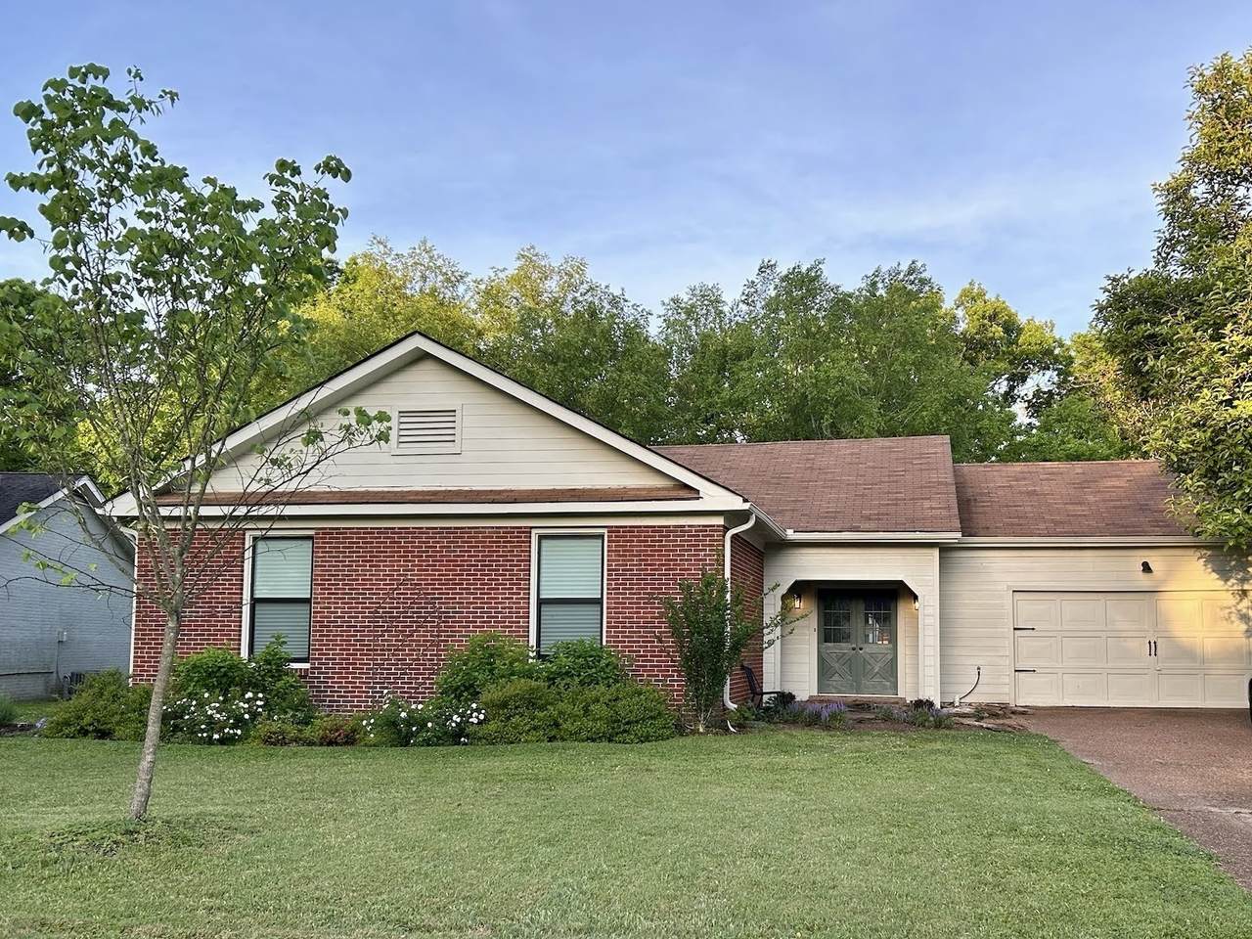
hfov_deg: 67.3
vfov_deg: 53.1
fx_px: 940
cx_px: 626
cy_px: 470
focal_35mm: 26
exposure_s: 1/526
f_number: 1.5
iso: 50
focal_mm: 5.7
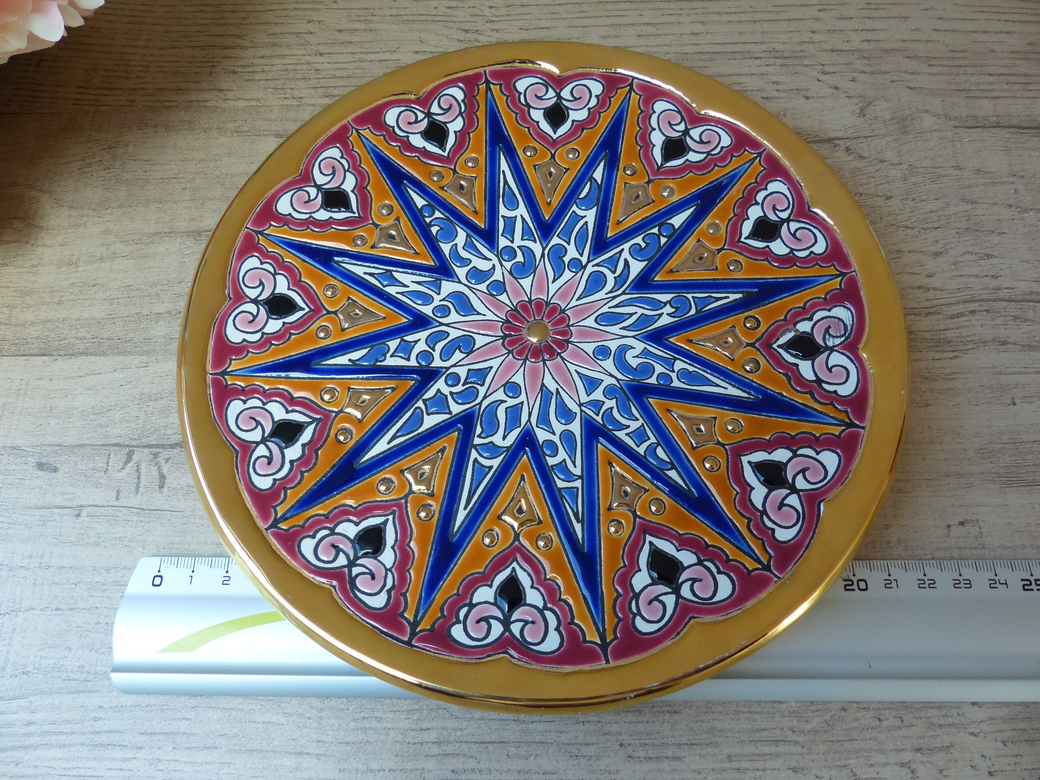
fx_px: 781
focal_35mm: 26
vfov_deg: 53.1
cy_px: 390
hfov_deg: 67.3
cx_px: 520
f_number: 2.8
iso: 160
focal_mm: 4.5
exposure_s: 1/60
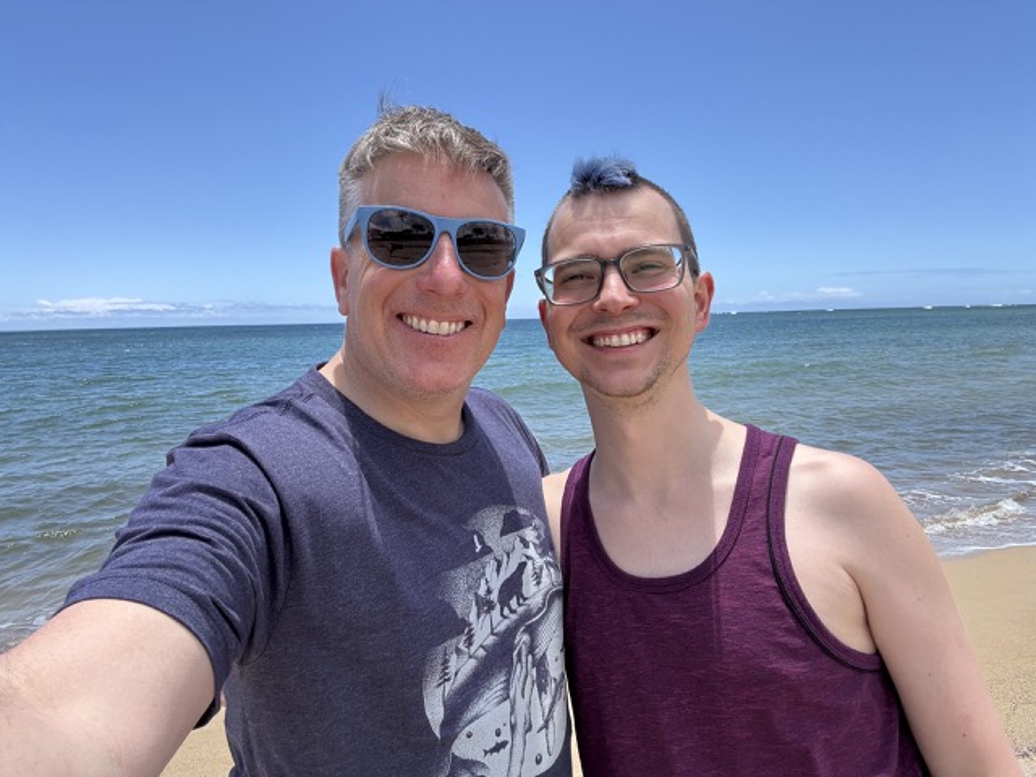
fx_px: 688
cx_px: 518
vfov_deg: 58.9
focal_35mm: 23
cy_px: 388
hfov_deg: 73.9
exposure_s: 1/844
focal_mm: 2.69
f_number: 1.9
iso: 25
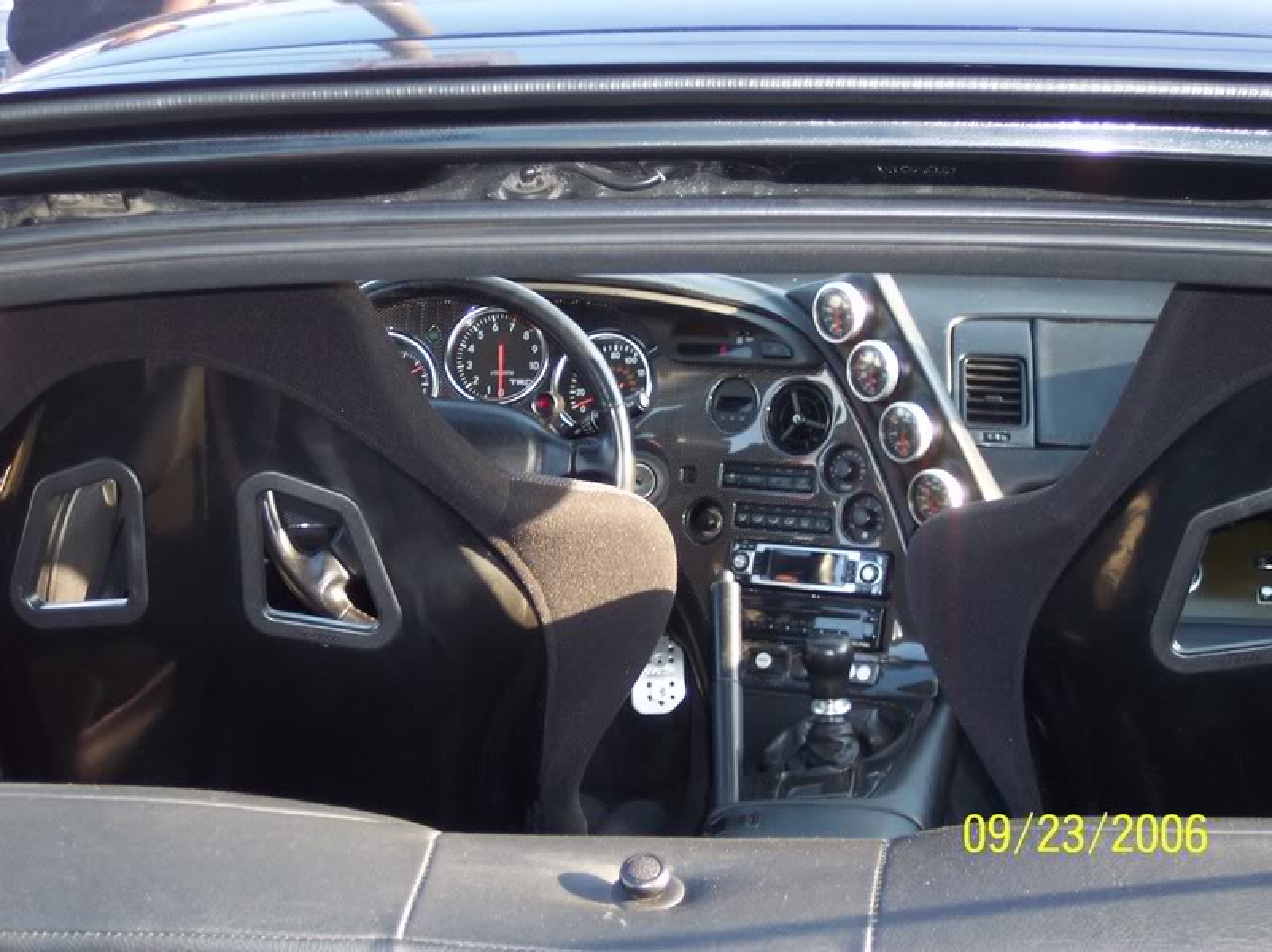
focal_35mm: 76
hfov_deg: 25.7
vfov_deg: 19.4
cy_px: 476
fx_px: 2791
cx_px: 636
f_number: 3.8
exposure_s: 1/45
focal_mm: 16
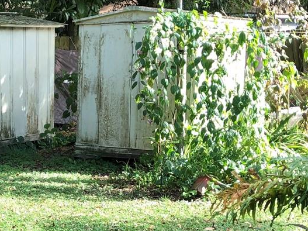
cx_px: -22
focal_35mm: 85
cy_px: 176
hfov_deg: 21.9
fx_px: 756
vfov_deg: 17.3
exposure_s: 1/120
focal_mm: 3.99
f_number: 1.8
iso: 25
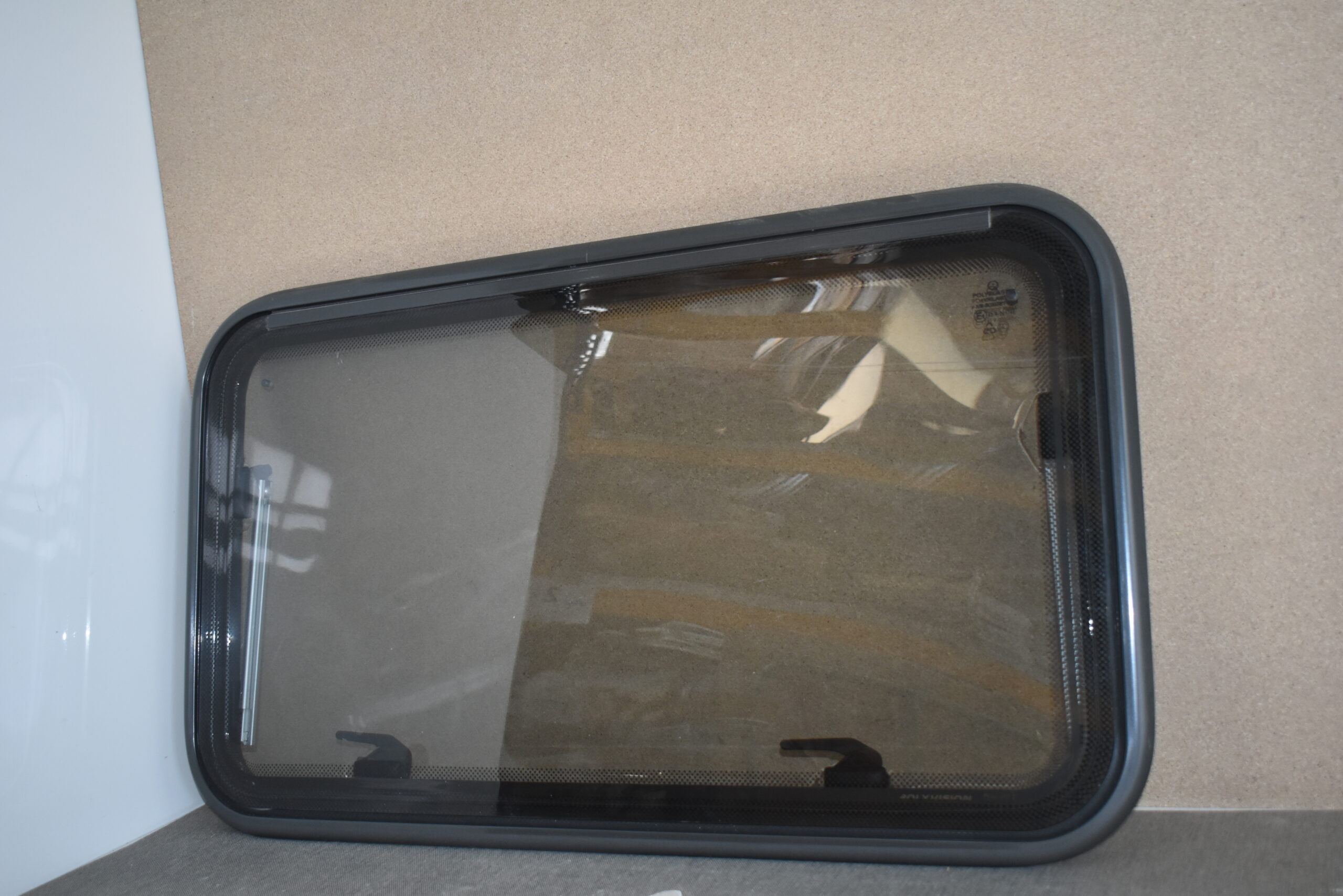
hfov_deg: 47.9
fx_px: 1511
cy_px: 448
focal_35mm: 40
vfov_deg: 33.0
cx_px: 672
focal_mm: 27
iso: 800
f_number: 4
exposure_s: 1/125
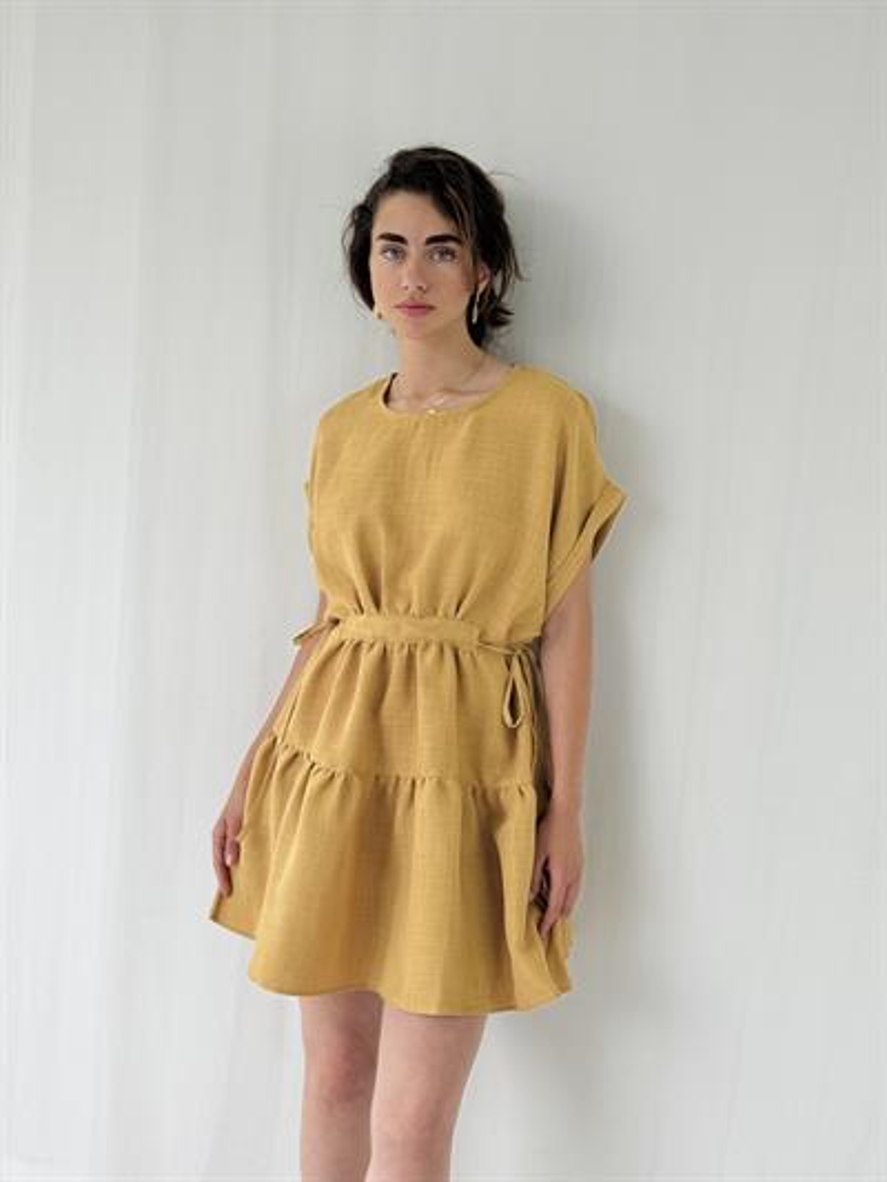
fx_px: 1639
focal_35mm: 48
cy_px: 591
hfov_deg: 30.3
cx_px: 444
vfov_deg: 39.6
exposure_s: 1/383
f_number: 1.78
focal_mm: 6.76
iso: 64
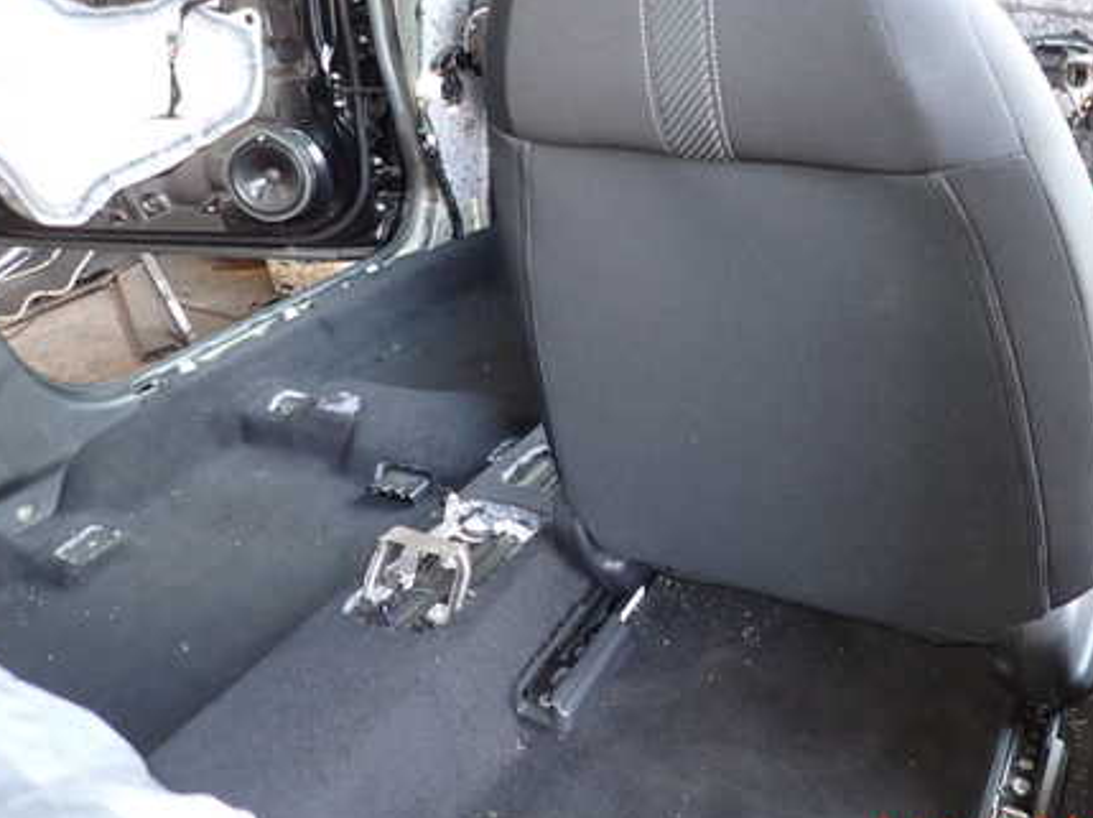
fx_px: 1104
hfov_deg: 52.0
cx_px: 690
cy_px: 303
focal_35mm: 35
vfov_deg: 40.3
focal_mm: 4.5
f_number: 2
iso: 200
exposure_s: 1/40
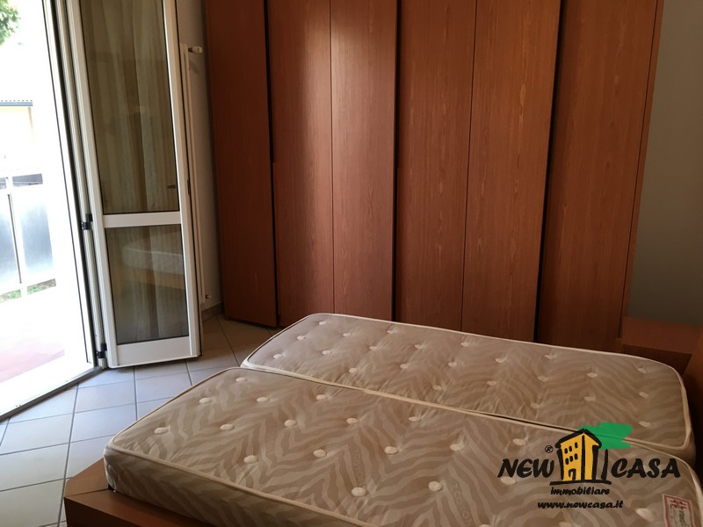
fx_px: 589
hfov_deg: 61.7
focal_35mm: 29
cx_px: 352
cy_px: 264
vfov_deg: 48.2
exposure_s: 1/33
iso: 80
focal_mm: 4.15
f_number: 2.2
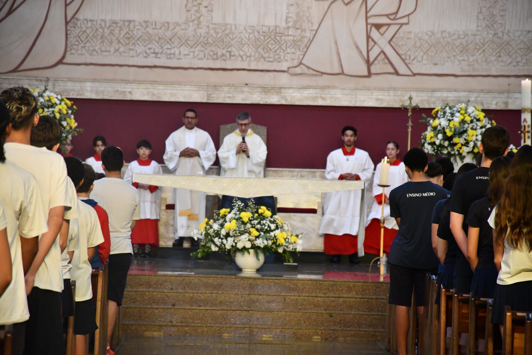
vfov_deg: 6.5
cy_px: 178
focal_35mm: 210
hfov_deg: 9.8
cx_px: 266
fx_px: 3103
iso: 6400
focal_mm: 140
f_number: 5.6
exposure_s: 1/250
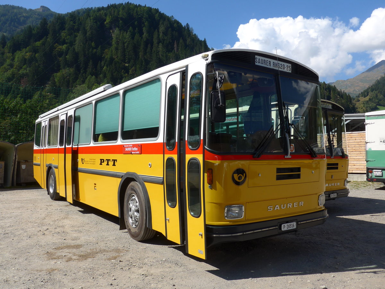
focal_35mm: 29
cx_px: 192
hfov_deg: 61.7
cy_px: 144
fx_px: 323
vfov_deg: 48.2
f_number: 2.8
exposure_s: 1/1600
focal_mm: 6
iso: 80
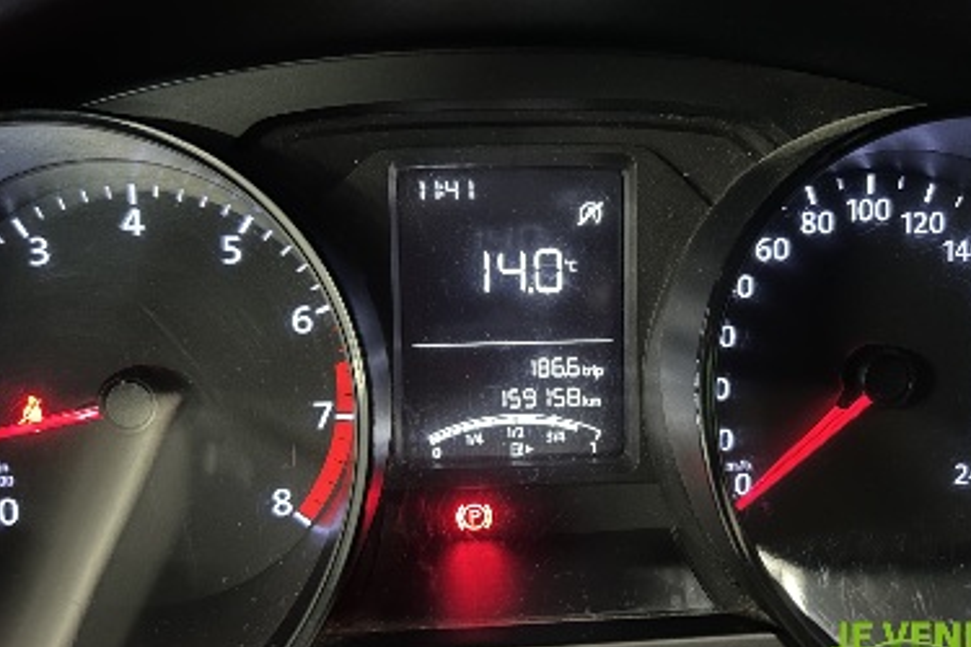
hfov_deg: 61.9
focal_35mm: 30
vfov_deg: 43.6
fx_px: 809
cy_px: 316
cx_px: 492
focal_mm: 5.7
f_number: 1.5
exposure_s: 1/17
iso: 640
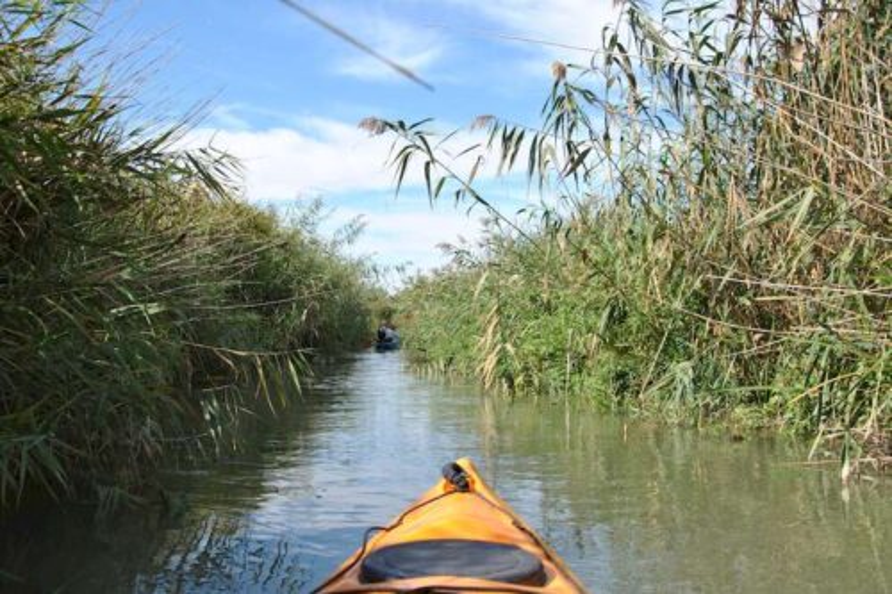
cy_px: 297
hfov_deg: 51.3
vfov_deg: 35.5
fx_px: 929
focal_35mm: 38
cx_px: 446
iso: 100
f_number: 7.1
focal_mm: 25
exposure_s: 1/200
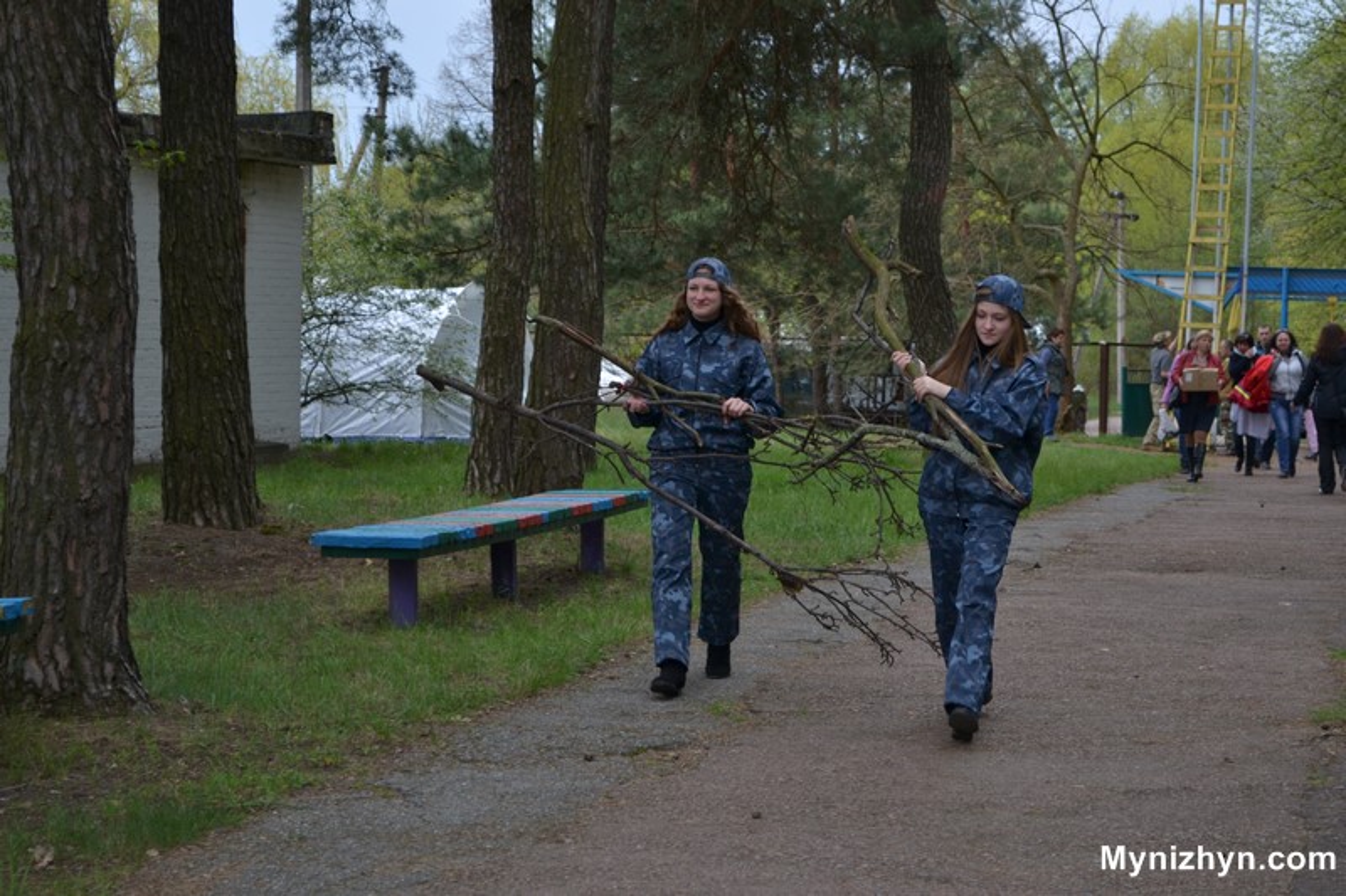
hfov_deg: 24.6
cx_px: 673
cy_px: 448
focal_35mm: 82
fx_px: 3084
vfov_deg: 16.5
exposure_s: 1/125
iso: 100
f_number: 5.6
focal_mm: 55
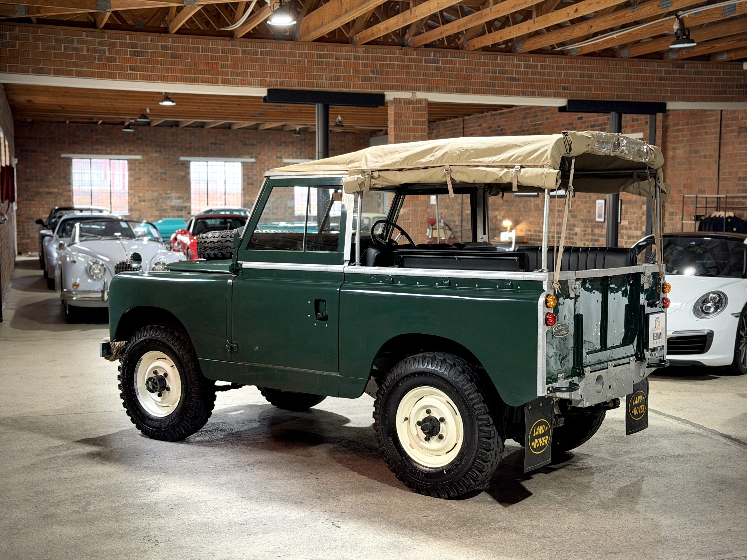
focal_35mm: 48
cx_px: 374
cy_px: 280
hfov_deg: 39.7
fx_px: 1036
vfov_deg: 30.3
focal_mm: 6.76
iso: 320
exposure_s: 1/33
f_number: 1.78
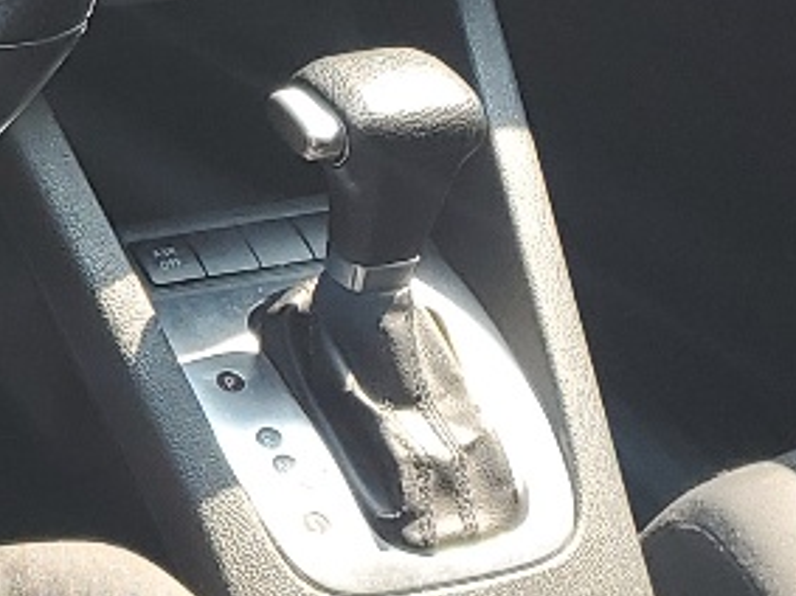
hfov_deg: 12.9
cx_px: -298
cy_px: 602
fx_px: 3379
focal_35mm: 147
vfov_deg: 10.0
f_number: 1.5
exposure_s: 1/286
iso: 50
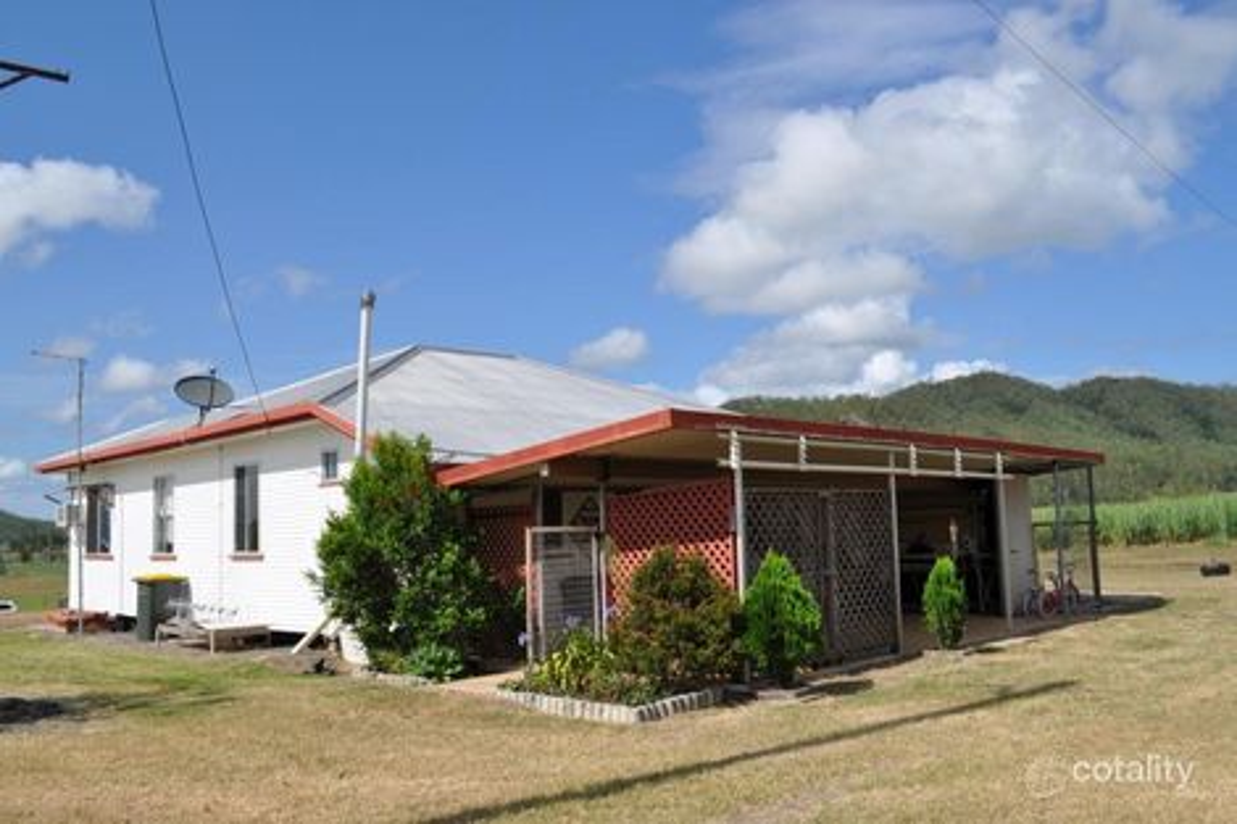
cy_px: 412
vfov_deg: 43.6
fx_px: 1030
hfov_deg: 61.9
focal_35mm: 30
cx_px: 618
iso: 200
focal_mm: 20
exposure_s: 1/500
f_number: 11
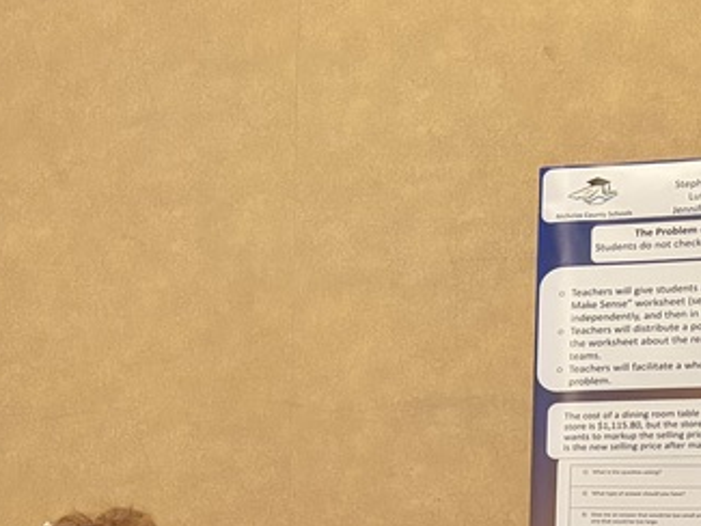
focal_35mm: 82
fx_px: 1661
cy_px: 688
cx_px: -237
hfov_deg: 21.3
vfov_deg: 16.9
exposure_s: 1/60
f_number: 1.6
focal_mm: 5.96
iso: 320
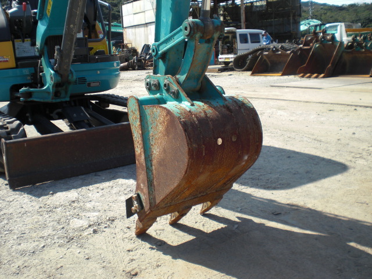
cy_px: 140
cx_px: 186
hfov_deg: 49.0
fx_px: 408
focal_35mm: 38
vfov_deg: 37.7
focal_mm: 6.3
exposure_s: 1/500
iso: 64
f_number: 3.1
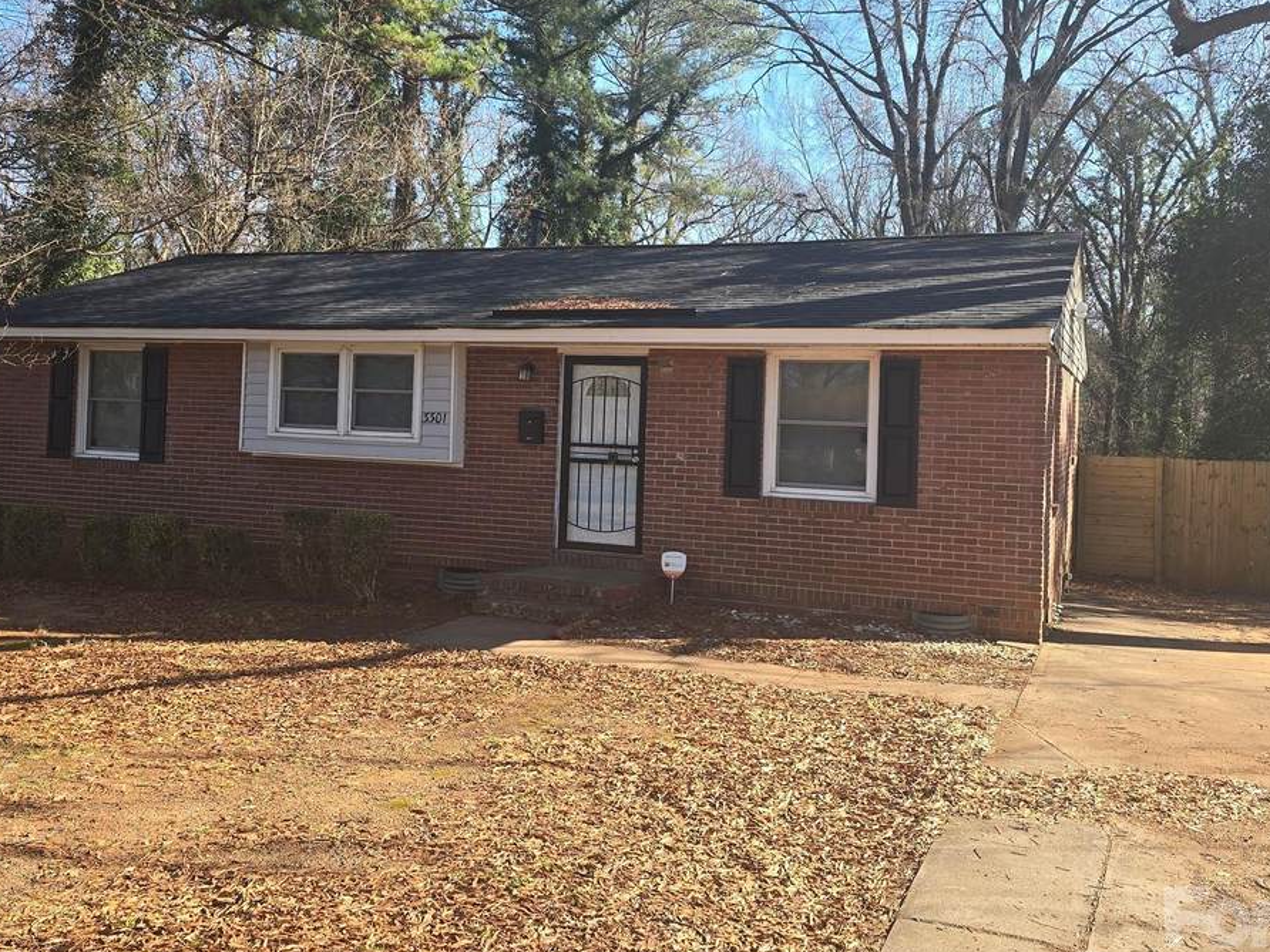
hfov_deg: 55.3
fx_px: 1211
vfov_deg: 42.7
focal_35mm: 33
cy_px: 377
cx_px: 595
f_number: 1.7
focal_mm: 6.3
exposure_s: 1/217
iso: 12
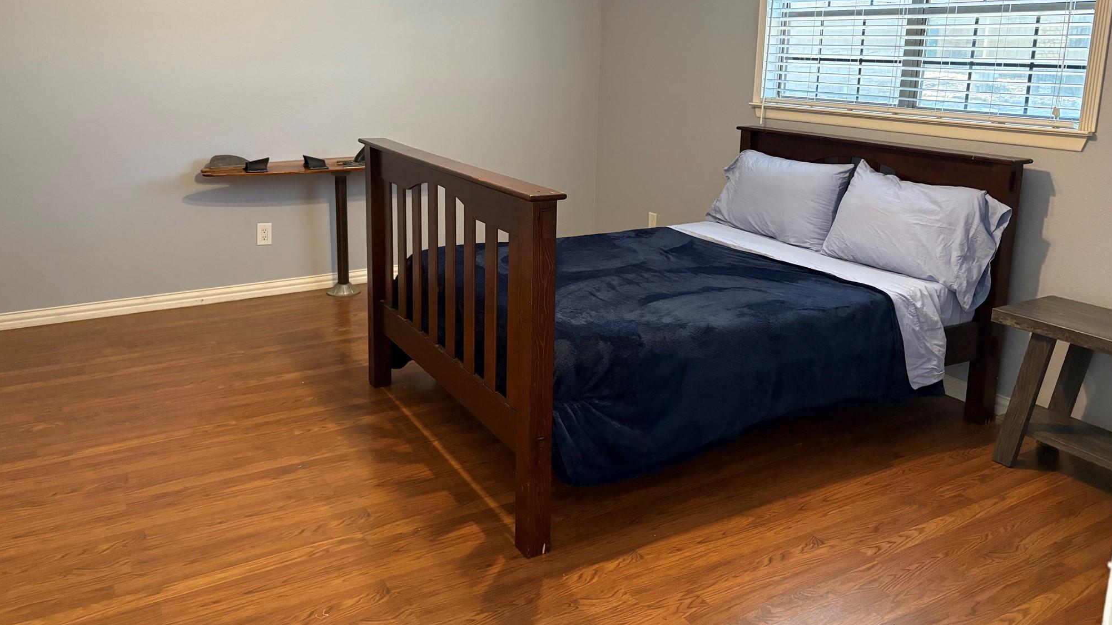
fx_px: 855
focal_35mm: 29
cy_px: 221
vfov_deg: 39.8
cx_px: 558
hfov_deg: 66.1
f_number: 1.6
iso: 320
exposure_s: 1/40
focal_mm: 5.96
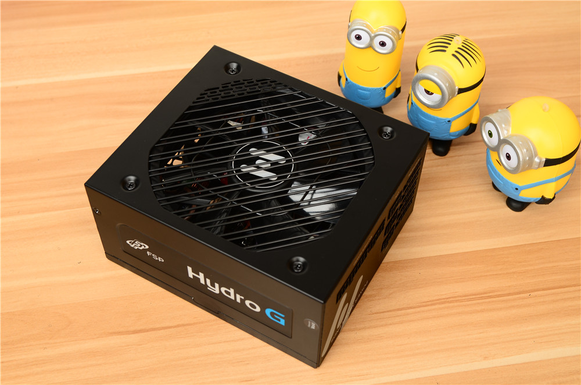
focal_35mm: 51
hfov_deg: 39.0
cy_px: 192
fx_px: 821
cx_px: 290
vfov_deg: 26.4
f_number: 6.3
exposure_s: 1/125
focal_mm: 34
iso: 100
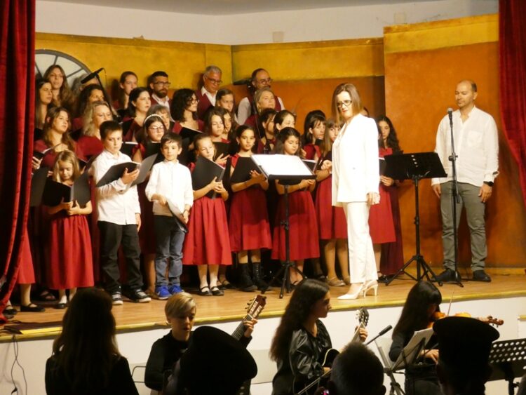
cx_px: 263
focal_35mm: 74
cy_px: 198
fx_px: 1125
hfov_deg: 26.3
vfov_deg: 19.9
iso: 800
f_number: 4.4
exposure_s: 1/80
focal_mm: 13.3
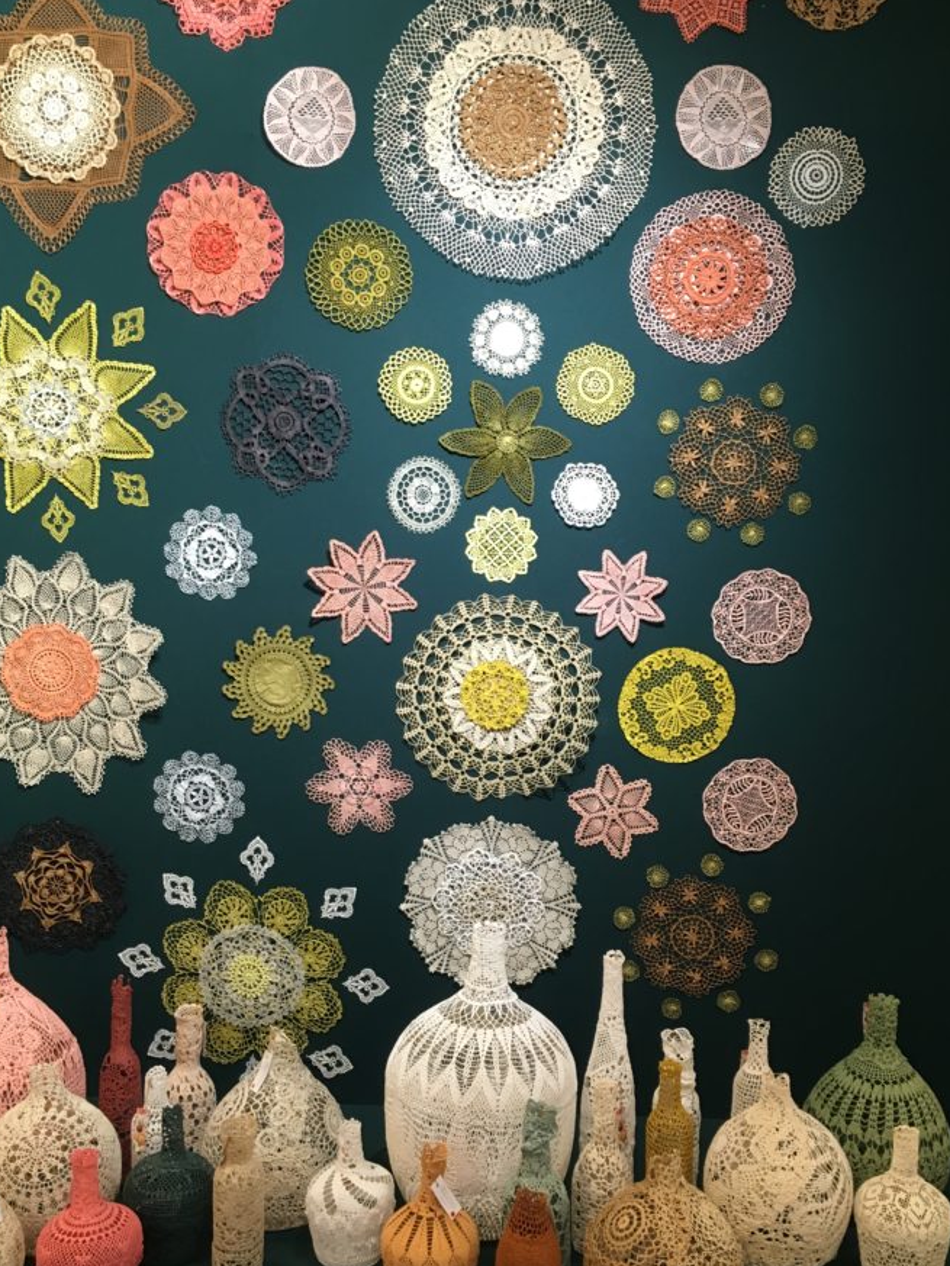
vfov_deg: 53.9
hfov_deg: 41.8
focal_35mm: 34
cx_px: 493
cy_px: 670
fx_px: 1244
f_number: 2.2
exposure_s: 1/33
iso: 125
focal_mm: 4.15
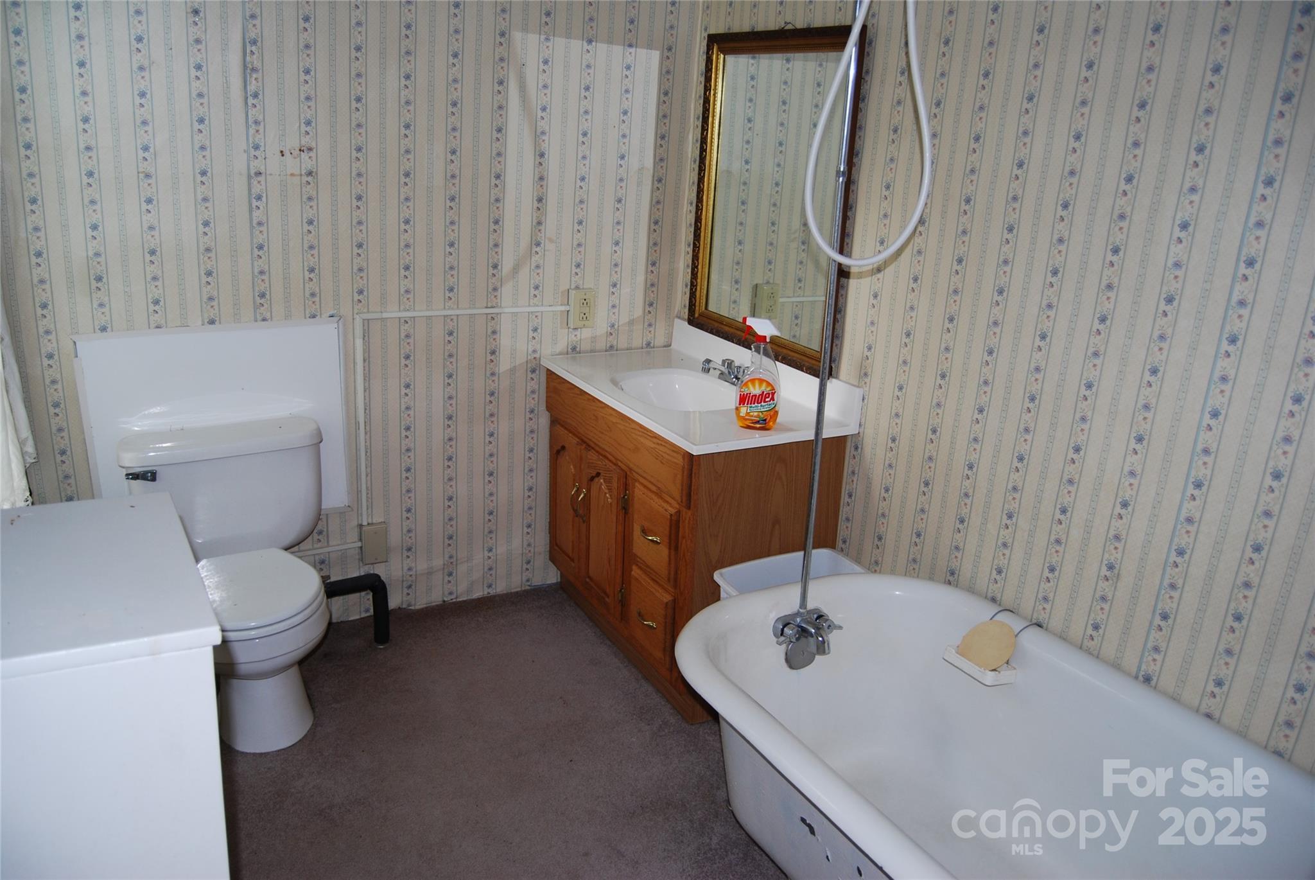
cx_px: 658
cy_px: 440
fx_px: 987
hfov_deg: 67.3
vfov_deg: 48.0
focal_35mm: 27
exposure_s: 1/60
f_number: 3.5
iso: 200
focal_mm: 18
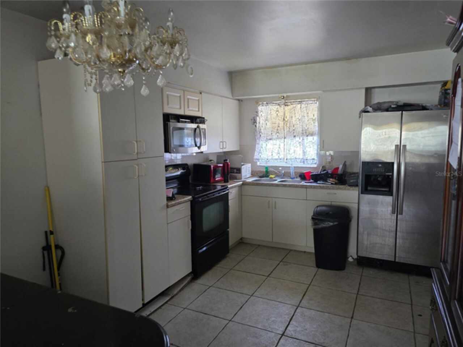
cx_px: 232
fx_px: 308
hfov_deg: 73.9
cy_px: 174
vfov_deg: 58.9
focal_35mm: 23
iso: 640
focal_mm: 6.3
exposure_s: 1/60
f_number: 1.7
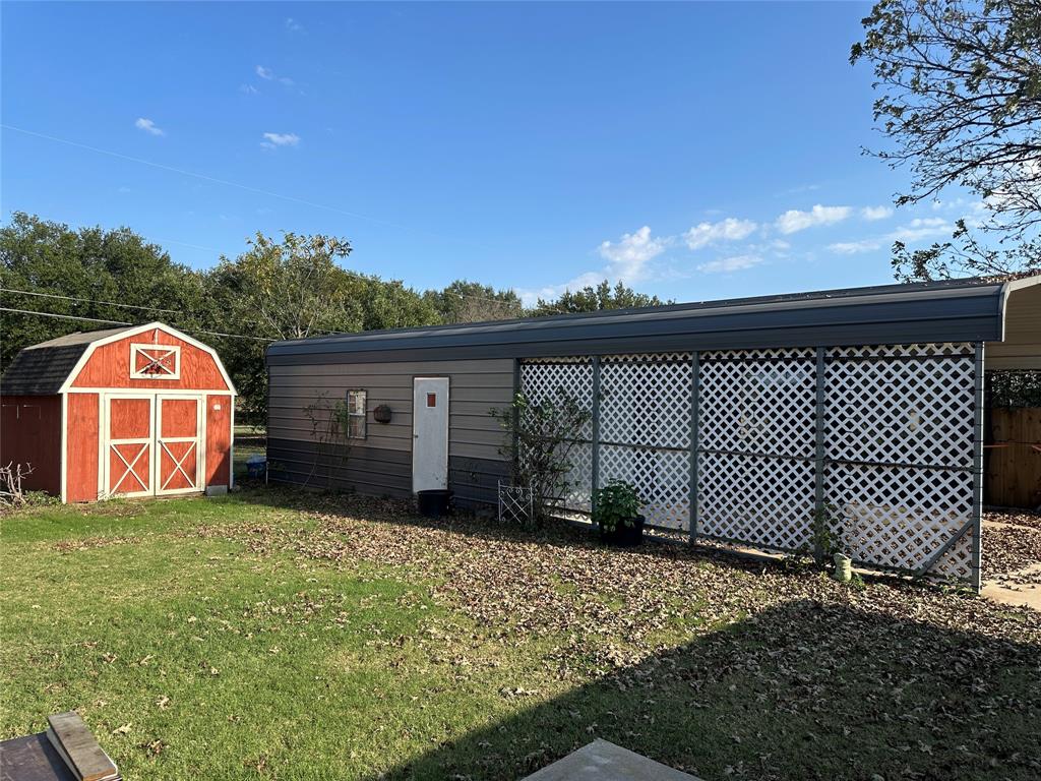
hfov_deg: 71.6
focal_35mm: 24
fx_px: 722
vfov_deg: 56.8
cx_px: 520
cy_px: 390
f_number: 1.78
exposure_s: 1/2882
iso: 80
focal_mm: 6.86
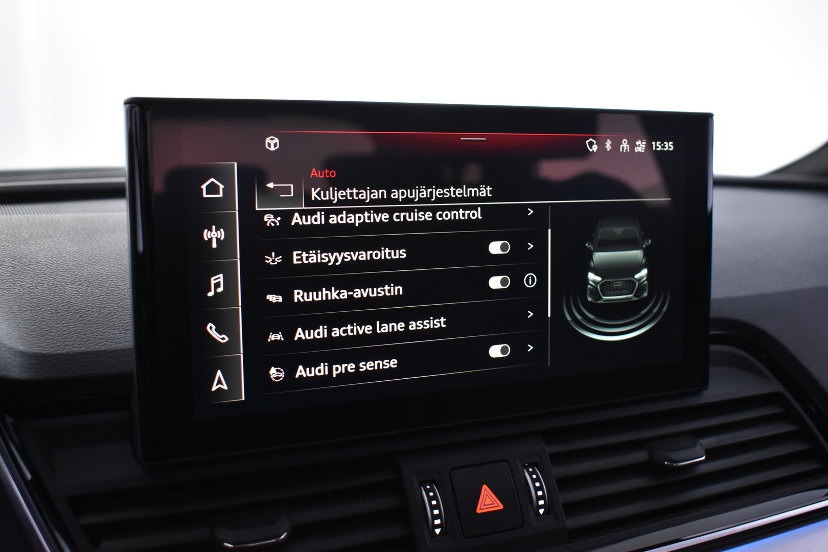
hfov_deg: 51.3
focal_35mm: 38
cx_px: 414
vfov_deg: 35.5
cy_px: 276
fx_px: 862
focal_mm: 25
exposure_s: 1/20
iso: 1250
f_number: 5
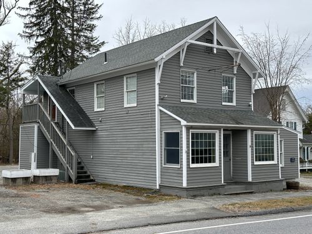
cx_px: 156
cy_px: 117
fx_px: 433
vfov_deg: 30.3
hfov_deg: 39.7
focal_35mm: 48
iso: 64
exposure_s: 1/762
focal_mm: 6.86
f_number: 1.78
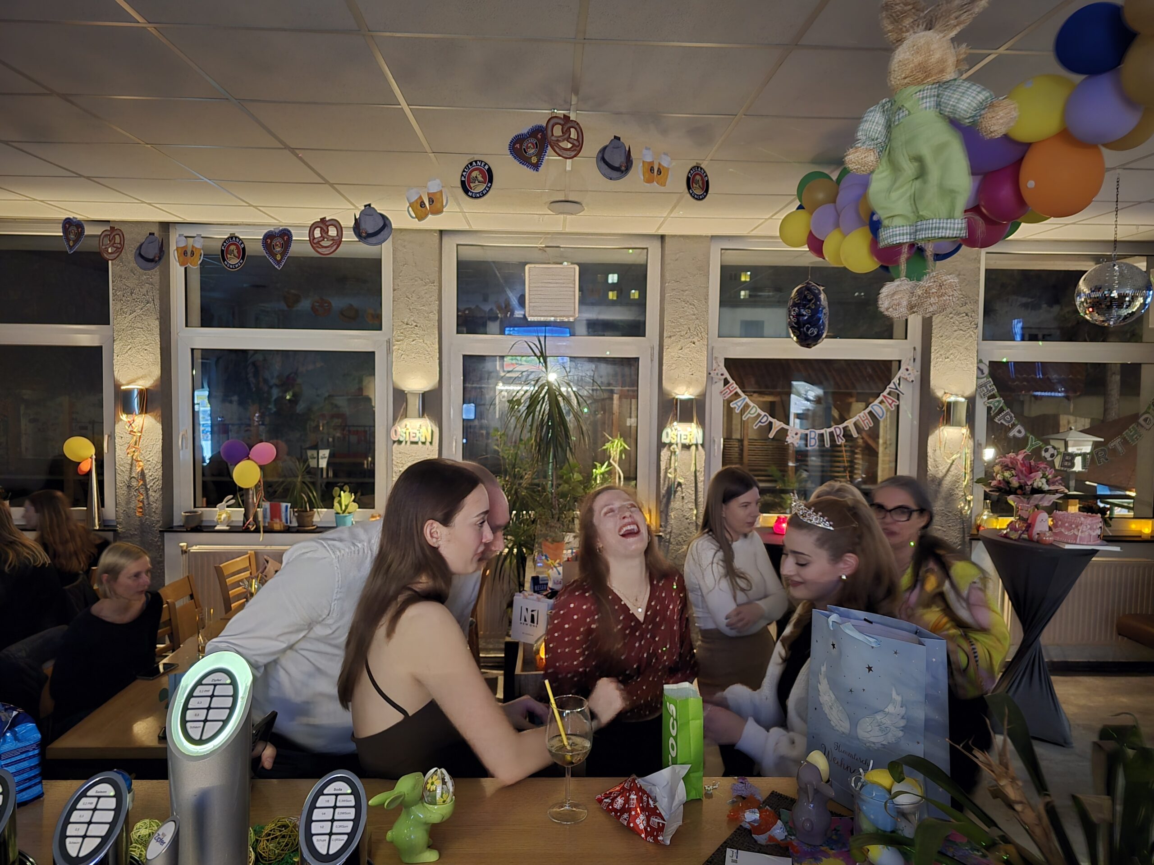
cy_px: 432
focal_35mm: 23
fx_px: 767
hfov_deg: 73.9
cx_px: 577
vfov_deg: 58.9
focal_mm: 6.3
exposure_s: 1/25
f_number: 1.7
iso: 2000
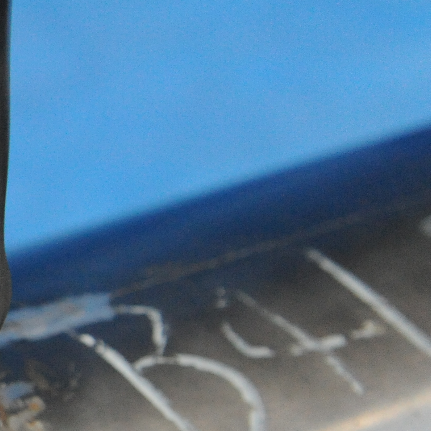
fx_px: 2620
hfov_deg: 8.9
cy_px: 261
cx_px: -427
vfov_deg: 9.4
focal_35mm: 186
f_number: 5.6
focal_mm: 55
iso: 5000
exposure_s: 1/3200
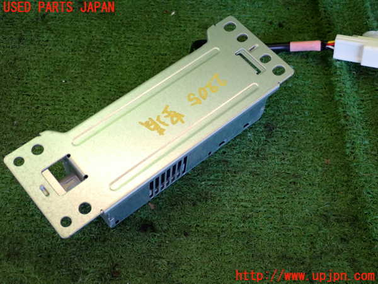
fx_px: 513
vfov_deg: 30.9
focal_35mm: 47
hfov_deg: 40.4
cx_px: 189
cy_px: 142
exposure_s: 1/50
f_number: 3.1
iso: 200
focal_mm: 8.4
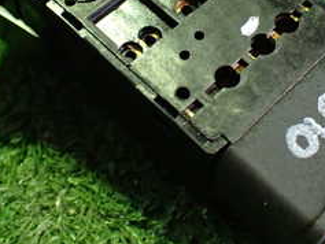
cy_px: 18
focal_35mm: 76
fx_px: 714
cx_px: 180
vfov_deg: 19.0
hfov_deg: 25.6
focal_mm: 5.4
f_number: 2.3
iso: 800
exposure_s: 1/50
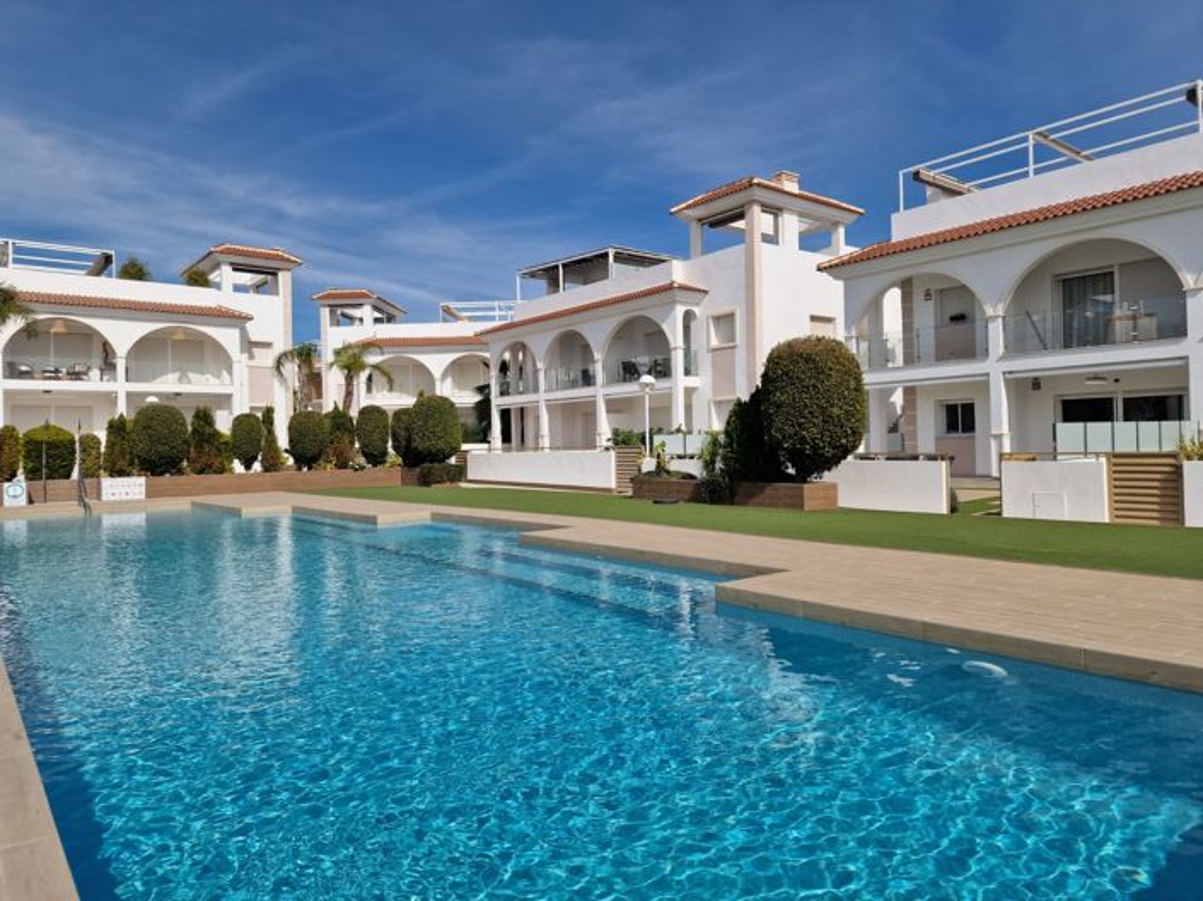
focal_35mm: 23
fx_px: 799
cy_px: 450
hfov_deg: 74.0
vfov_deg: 58.8
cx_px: 602
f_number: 1.8
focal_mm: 6.4
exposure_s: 1/2312
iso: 50
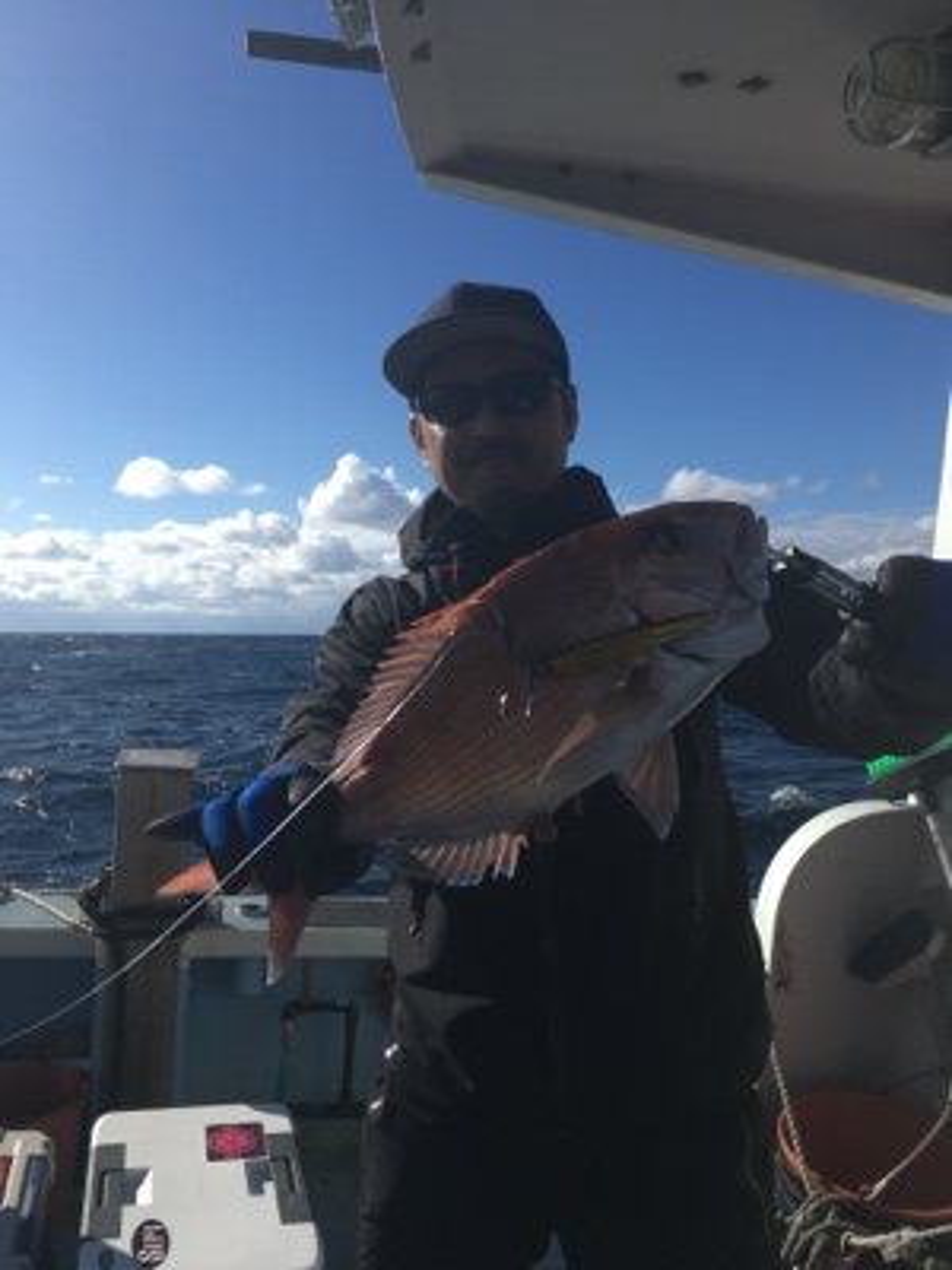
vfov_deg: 61.7
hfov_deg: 48.2
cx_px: 476
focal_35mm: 29
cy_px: 635
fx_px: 1063
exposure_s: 1/1672
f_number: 2.2
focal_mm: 4.15
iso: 25
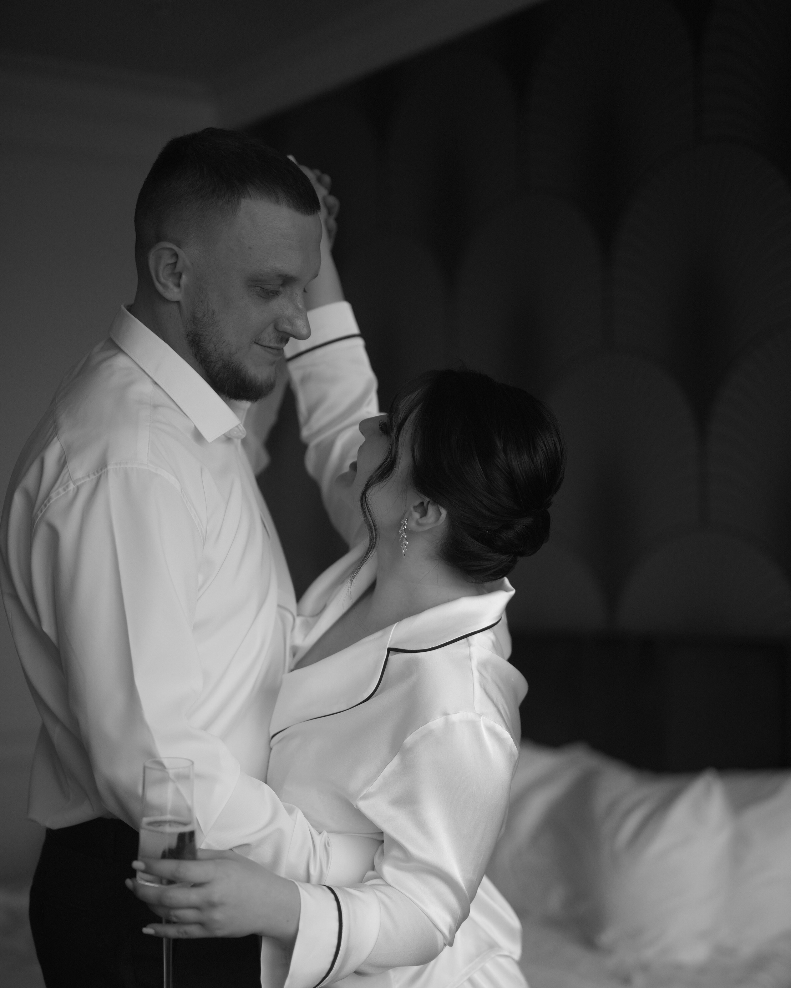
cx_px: 396
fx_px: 1668
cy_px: 592
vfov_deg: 32.9
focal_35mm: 57
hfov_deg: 26.7
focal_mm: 50
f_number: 1.4
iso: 500
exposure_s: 1/400
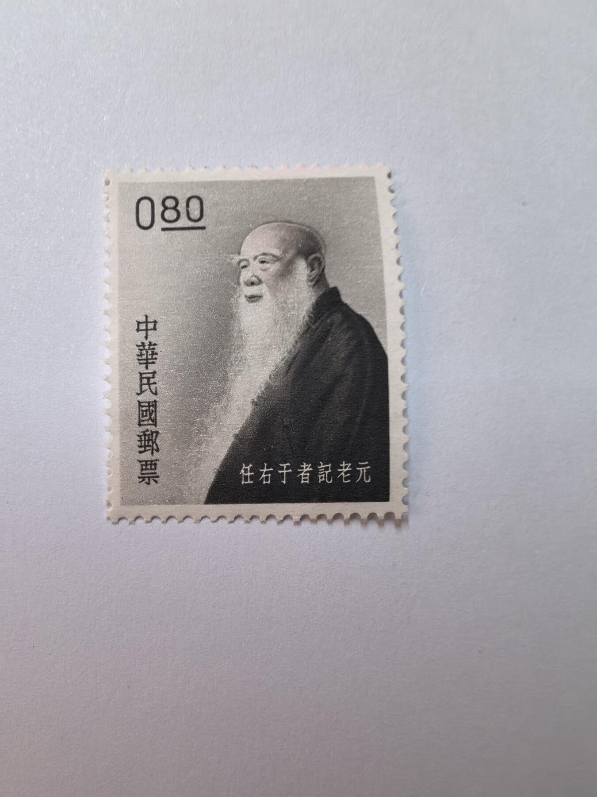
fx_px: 621
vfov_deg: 65.3
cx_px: 298
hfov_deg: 51.4
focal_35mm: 27
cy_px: 398
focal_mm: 1.95
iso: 250
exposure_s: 1/50
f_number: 2.2
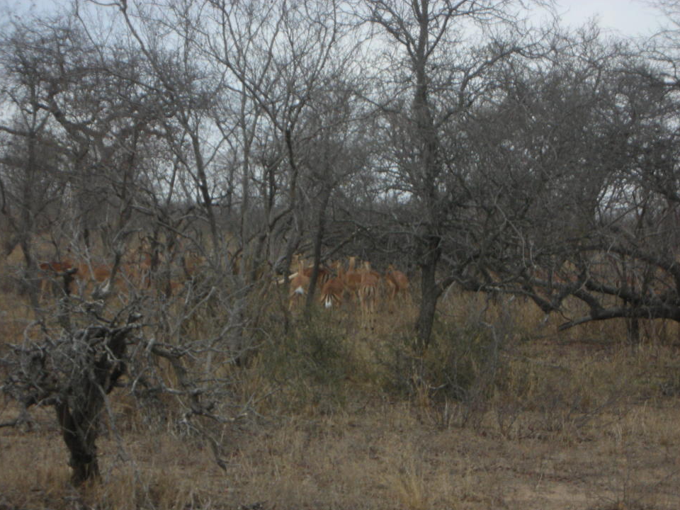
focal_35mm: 112
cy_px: 271
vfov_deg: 13.2
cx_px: 321
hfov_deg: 17.6
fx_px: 2200
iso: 107
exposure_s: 1/120
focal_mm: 17.4
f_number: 5.4
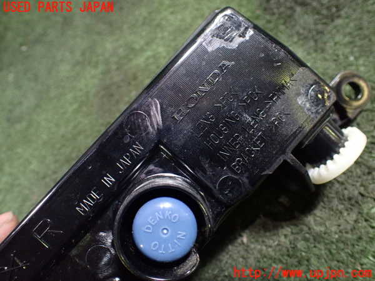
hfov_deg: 60.0
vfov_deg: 46.8
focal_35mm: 30
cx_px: 188
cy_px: 140
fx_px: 325
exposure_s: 1/50
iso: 800
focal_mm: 5.4
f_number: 2.3
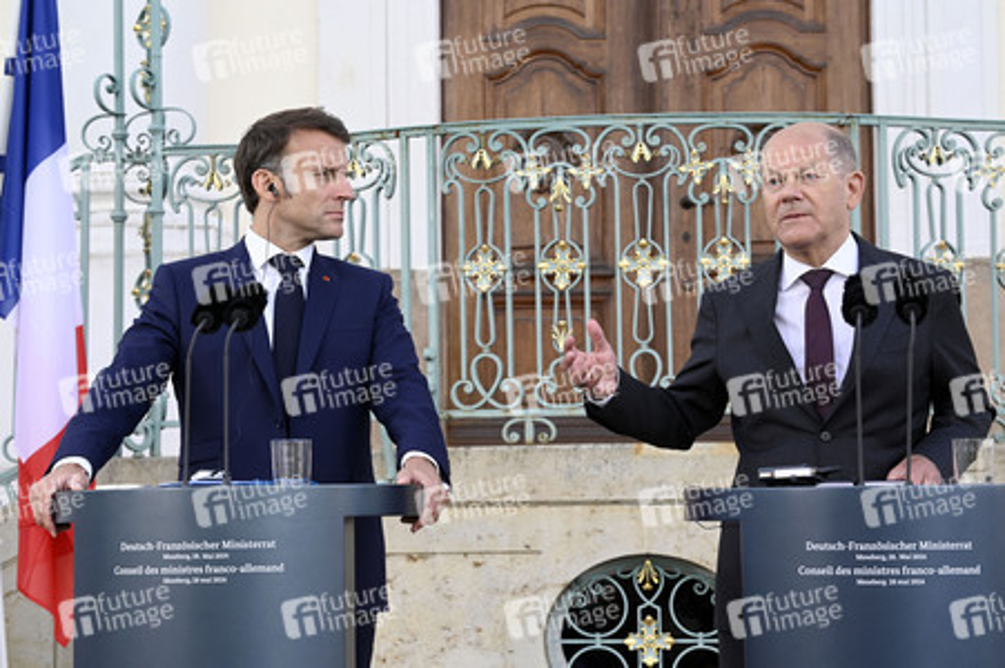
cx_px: 502
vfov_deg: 15.9
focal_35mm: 86
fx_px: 2399
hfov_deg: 23.7
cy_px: 334
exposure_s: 1/400
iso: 1000
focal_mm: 86
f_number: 9
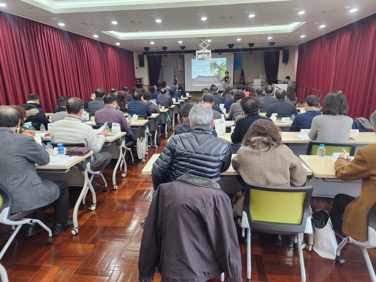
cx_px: 188
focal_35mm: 23
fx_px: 250
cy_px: 141
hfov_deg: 73.9
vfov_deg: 58.9
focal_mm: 6.4
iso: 320
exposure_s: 1/120
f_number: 1.8
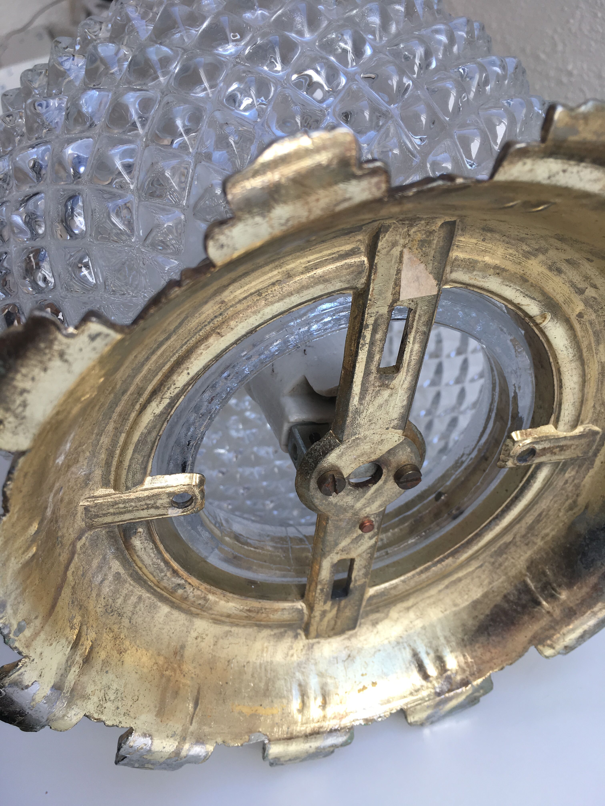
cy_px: 403
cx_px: 302
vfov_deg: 61.7
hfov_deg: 48.2
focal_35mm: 29
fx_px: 676
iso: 25
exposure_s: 1/100
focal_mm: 4.15
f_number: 2.2
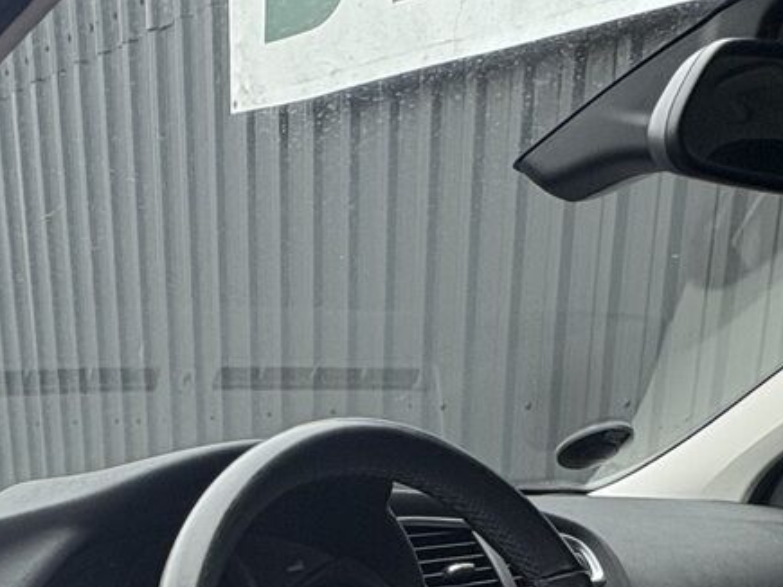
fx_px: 1244
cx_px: 249
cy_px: 974
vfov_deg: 20.8
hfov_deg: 34.6
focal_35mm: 55
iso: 125
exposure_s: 1/99
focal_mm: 2.22
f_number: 2.2
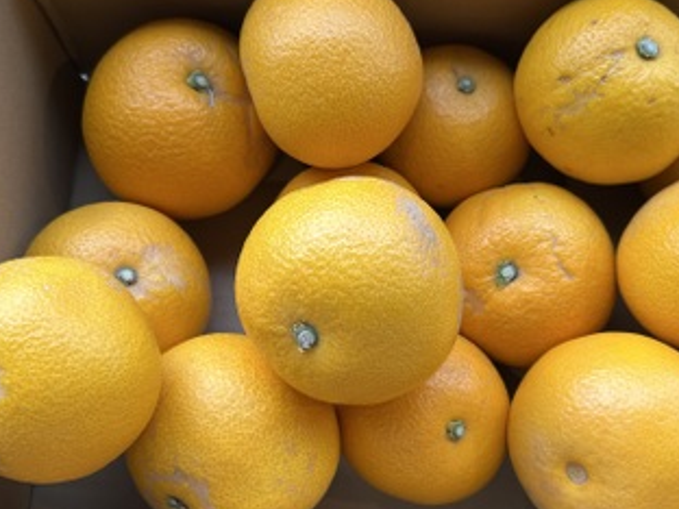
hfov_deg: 46.7
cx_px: 383
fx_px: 785
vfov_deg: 35.9
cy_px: 289
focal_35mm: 40
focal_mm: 5.7
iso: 32
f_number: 1.5
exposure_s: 1/140
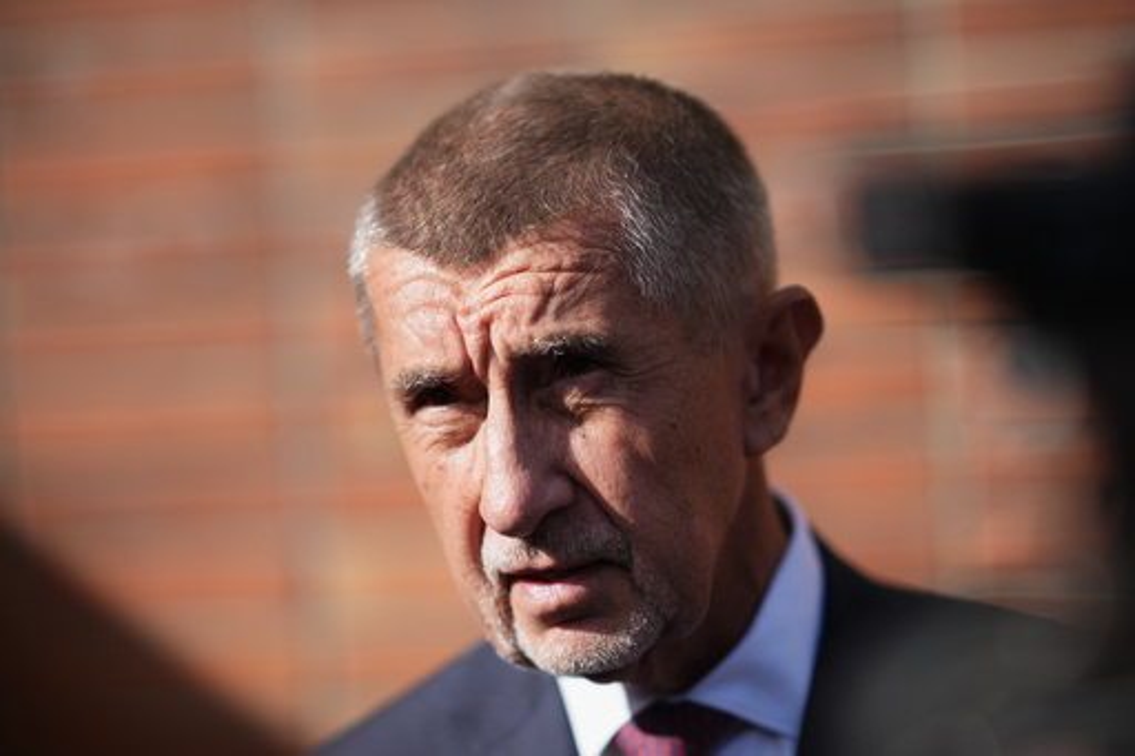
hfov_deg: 23.9
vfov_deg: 16.1
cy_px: 378
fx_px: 2679
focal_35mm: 85
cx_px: 568
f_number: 1.4
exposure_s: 1/10000
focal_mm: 85
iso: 250
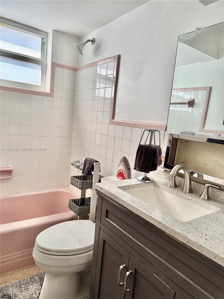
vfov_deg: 71.6
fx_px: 207
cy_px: 150
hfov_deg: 56.8
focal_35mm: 24
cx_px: 112
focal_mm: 6.76
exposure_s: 1/120
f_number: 1.78
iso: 200
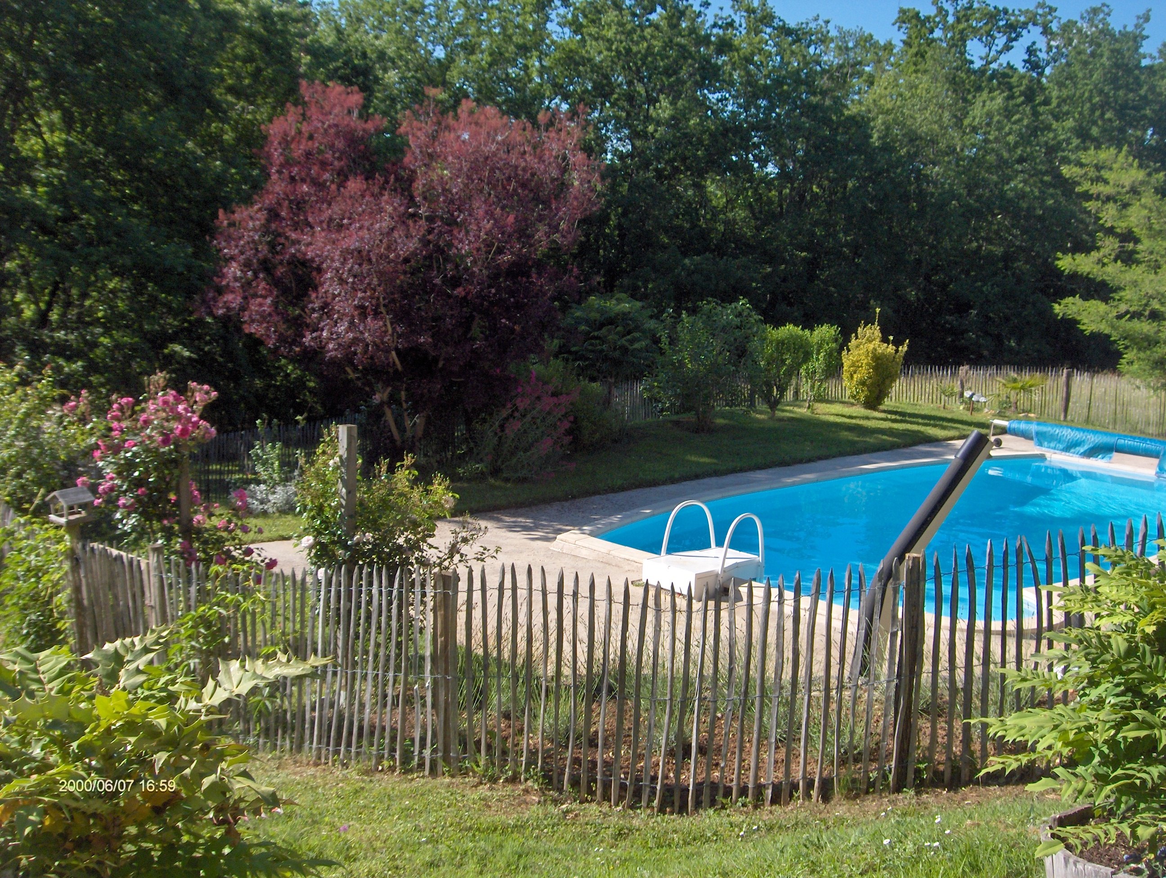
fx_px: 1316
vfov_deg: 36.9
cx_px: 583
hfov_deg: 47.8
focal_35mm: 39
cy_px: 439
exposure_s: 1/433
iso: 100
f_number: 4.8
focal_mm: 8
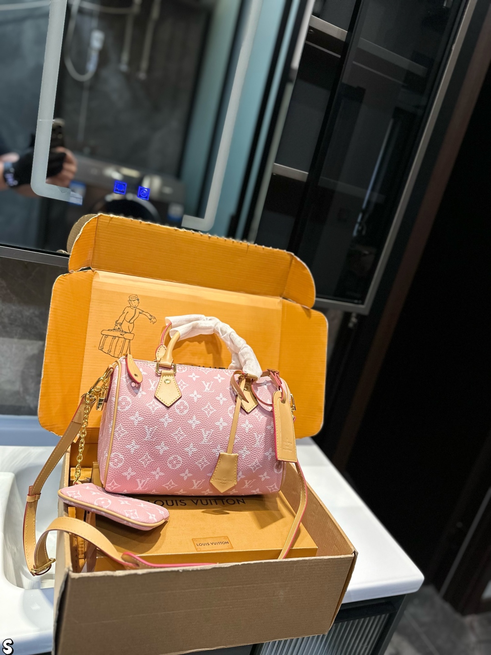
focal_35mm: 24
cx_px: 246
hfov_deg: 56.8
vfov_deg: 71.6
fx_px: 454
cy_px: 328
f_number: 1.78
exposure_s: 1/100
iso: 160
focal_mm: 6.86
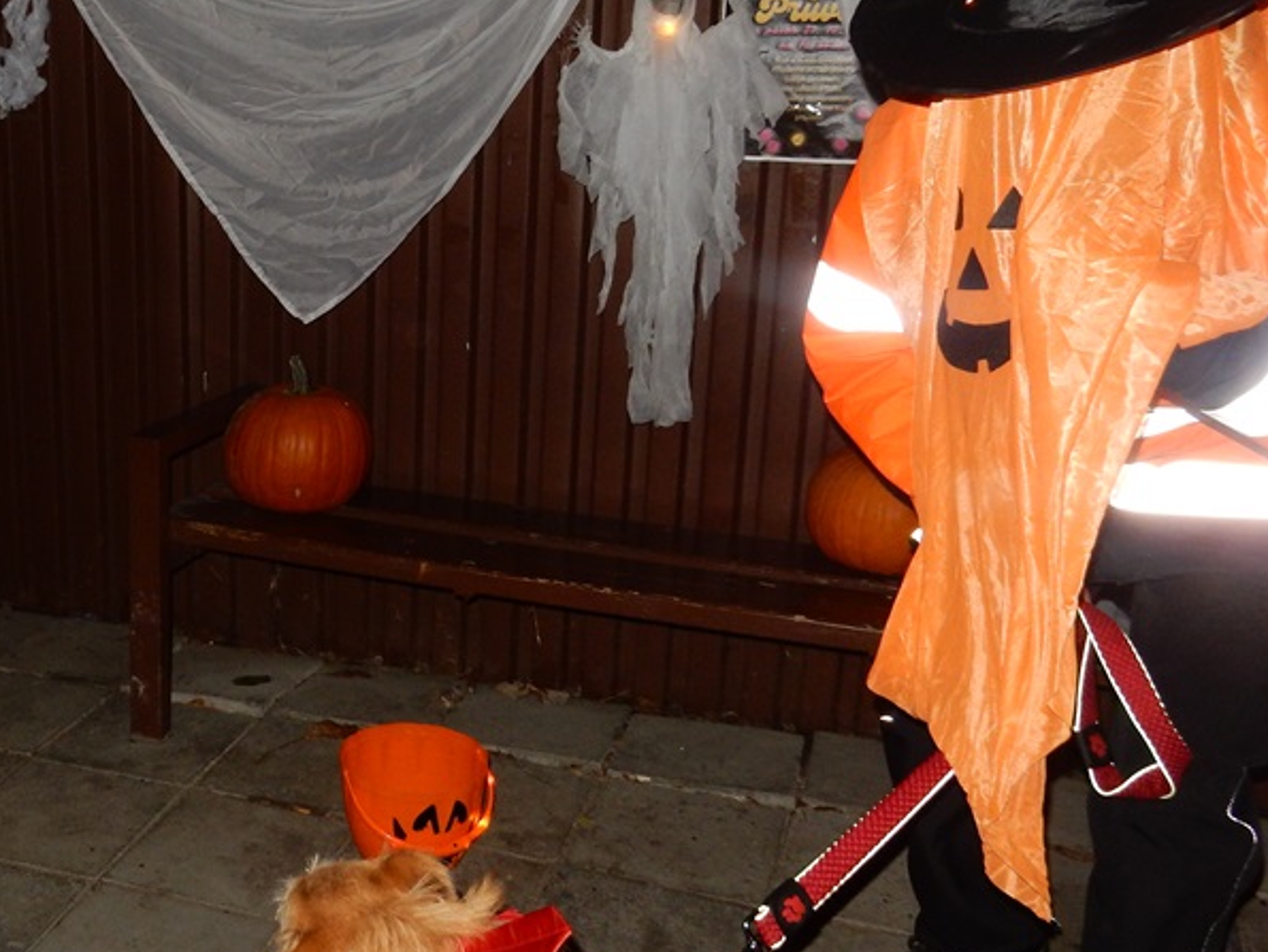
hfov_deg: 42.0
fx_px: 1576
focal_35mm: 43
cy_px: 434
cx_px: 263
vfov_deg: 33.6
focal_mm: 4.5
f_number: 3.7
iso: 220
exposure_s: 1/30
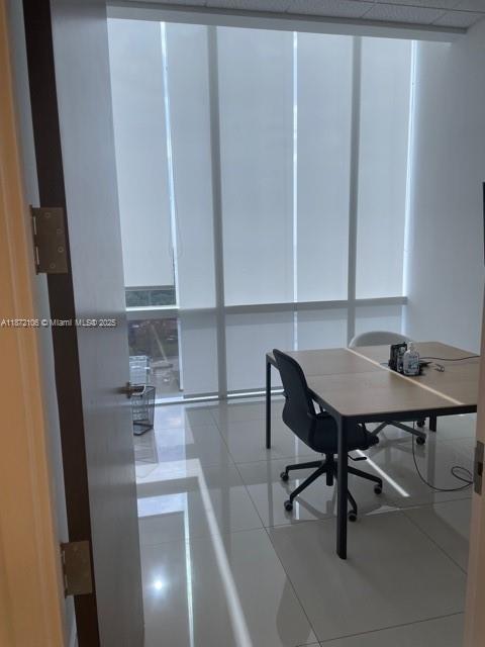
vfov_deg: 67.3
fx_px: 486
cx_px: 242
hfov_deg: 53.1
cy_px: 324
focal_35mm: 26
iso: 32
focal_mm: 4.2
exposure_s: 1/500
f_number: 1.6
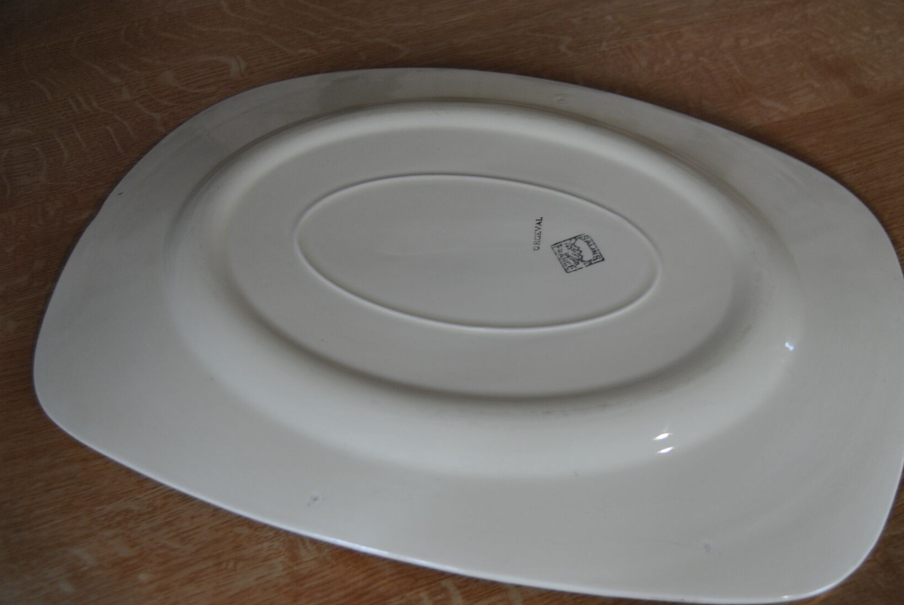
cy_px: 335
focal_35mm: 41
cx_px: 503
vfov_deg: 33.0
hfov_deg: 47.7
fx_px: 1020
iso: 200
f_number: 3.8
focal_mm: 23
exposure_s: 1/40
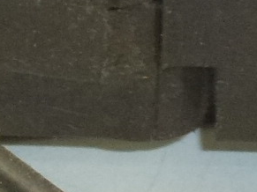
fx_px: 2976
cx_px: 216
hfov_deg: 4.9
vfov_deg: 3.7
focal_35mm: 401
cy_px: -206
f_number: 4.4
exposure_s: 1/80
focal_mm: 10.1
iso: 400
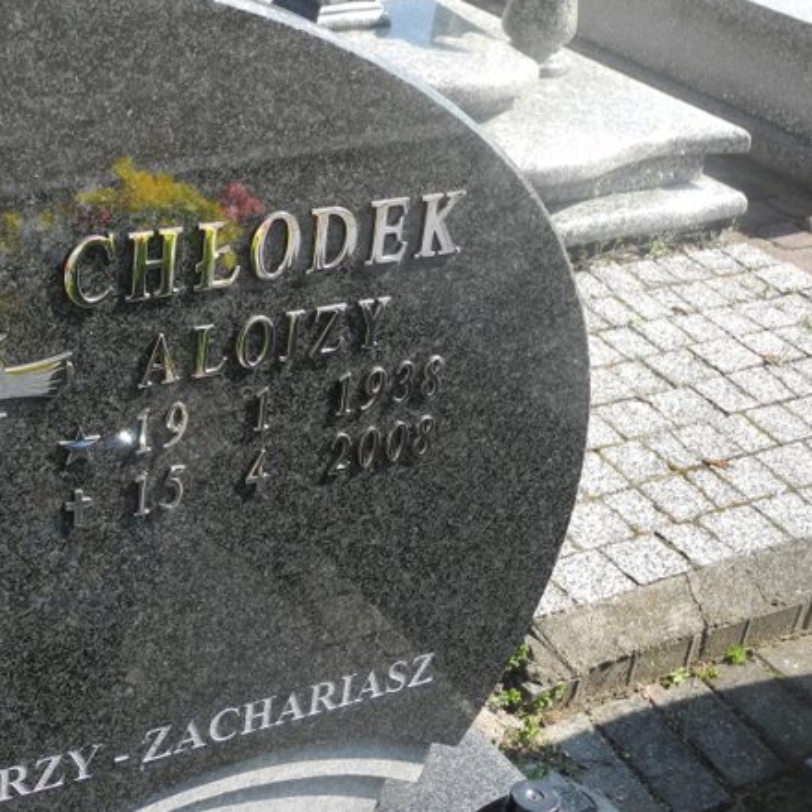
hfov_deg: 27.5
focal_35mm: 61
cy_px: 412
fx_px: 1619
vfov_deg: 28.2
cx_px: 144
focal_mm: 8.1
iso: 100
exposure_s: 1/500
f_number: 3.2
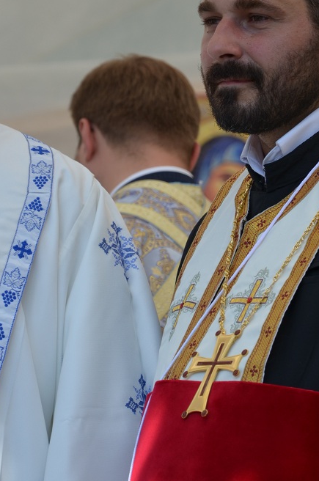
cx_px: 286
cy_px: 230
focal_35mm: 290
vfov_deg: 7.1
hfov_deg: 4.7
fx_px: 3868
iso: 200
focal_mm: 105
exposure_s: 1/500
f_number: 5.6
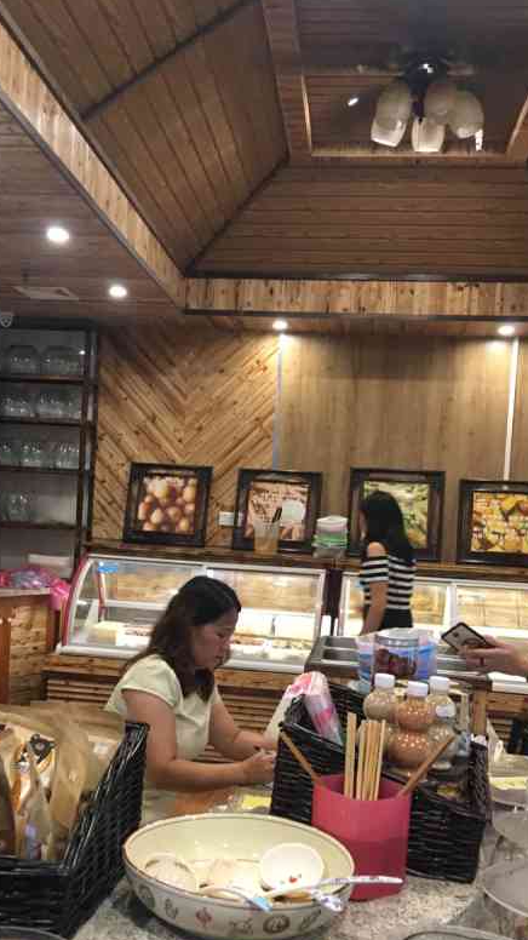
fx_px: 947
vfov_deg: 52.5
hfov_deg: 31.0
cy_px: 552
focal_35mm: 38
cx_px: 193
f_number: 2.2
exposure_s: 1/17
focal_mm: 4.15
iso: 100
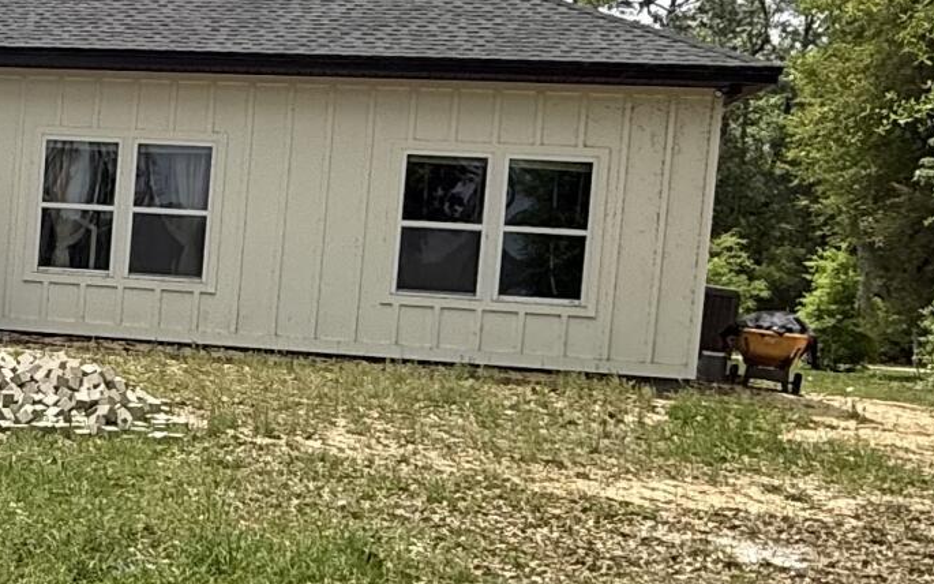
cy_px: 373
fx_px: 1654
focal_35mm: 65
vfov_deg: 20.0
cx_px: -121
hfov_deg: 28.3
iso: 64
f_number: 2.2
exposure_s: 1/2611
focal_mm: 2.22
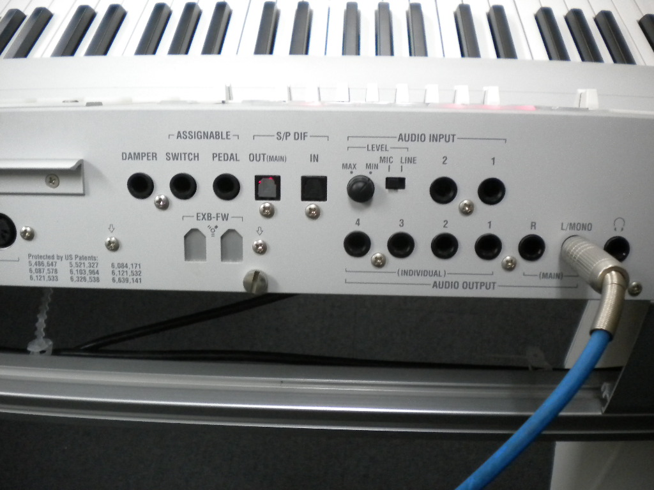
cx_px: 327
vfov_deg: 40.7
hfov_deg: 52.6
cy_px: 245
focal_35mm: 35
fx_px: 661
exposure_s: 1/34.2
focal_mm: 6.3
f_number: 3.1
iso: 400
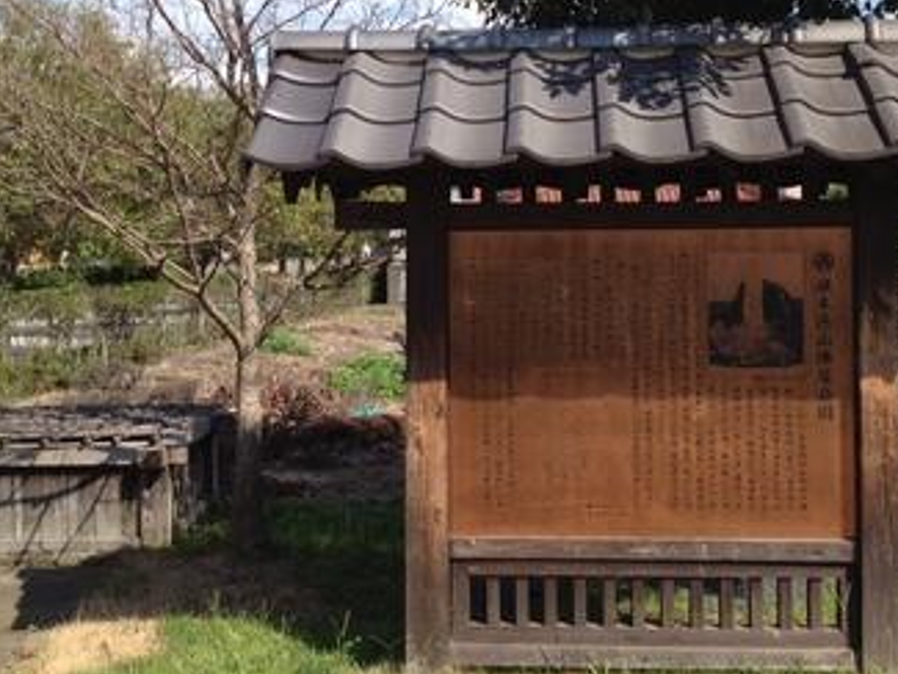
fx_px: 1324
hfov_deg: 37.4
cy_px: 261
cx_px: 511
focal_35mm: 51
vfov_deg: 28.5
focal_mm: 4.28
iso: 64
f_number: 2.4
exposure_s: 1/1255
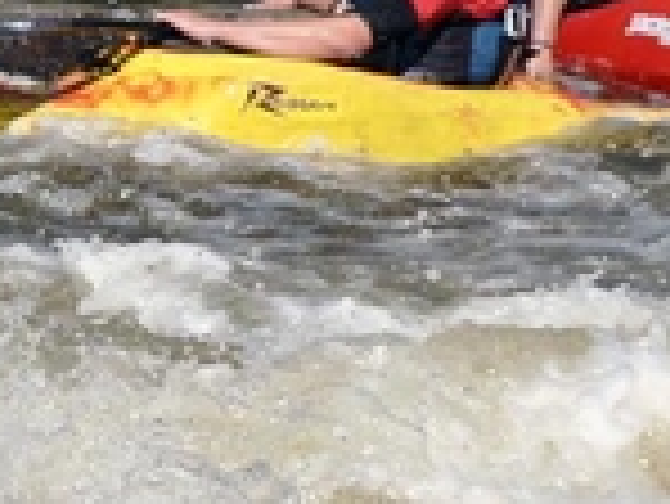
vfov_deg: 7.3
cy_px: 320
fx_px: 3952
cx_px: -715
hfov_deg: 9.1
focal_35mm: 204
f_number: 7.1
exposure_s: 1/800
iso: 200
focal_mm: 32
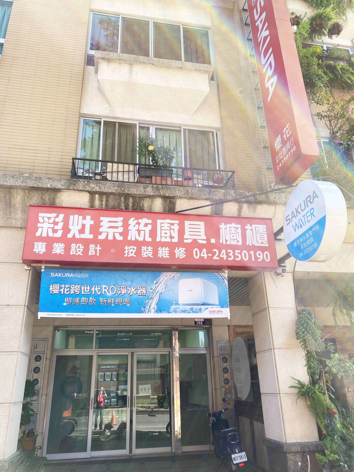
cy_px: 236
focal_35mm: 26
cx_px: 177
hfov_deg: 53.1
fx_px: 355
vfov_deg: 67.3
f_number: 1.8
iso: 32
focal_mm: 4.25
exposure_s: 1/355
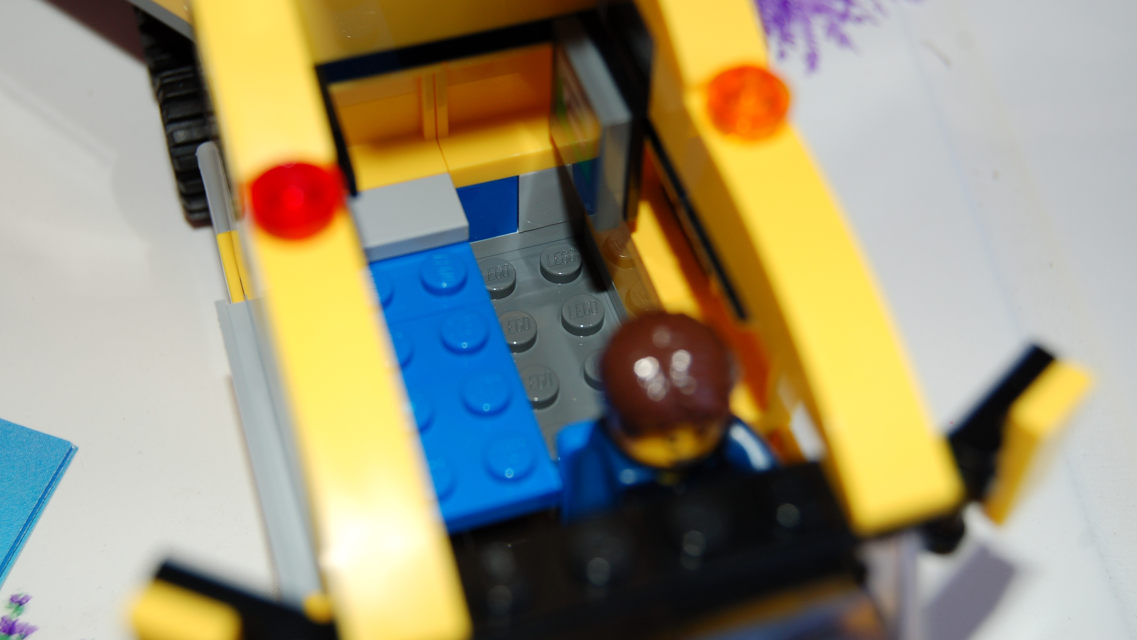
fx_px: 1658
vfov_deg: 21.8
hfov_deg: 37.8
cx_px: 559
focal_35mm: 55
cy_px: 255
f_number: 5.6
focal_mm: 34
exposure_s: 1/125
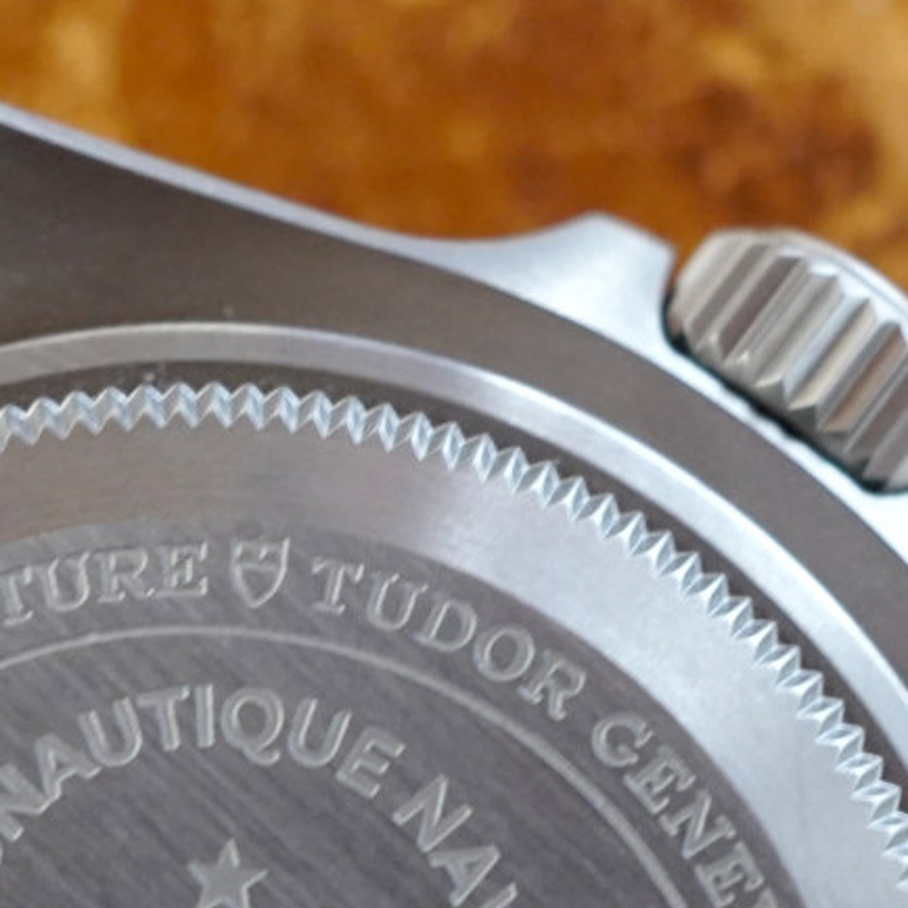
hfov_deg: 12.1
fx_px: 4273
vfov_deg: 11.8
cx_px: 146
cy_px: 1149
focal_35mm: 144
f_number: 4.5
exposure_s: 1/30
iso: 2500
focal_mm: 35
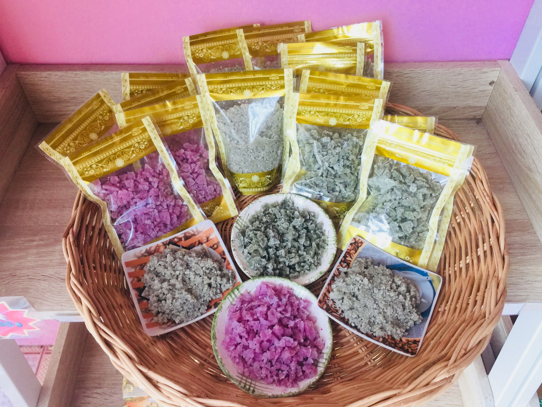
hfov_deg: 60.0
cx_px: 277
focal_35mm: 30
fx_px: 470
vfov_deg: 46.8
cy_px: 200
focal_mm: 4.15
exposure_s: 1/33
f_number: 2.2
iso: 64
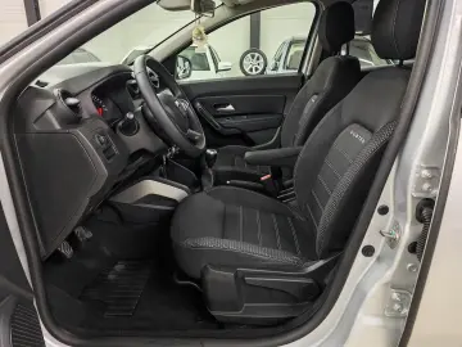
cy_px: 174
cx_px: 231
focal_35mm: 26
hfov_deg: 67.3
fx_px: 347
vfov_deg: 53.1
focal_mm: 5.4
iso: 400
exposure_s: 1/50
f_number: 1.6
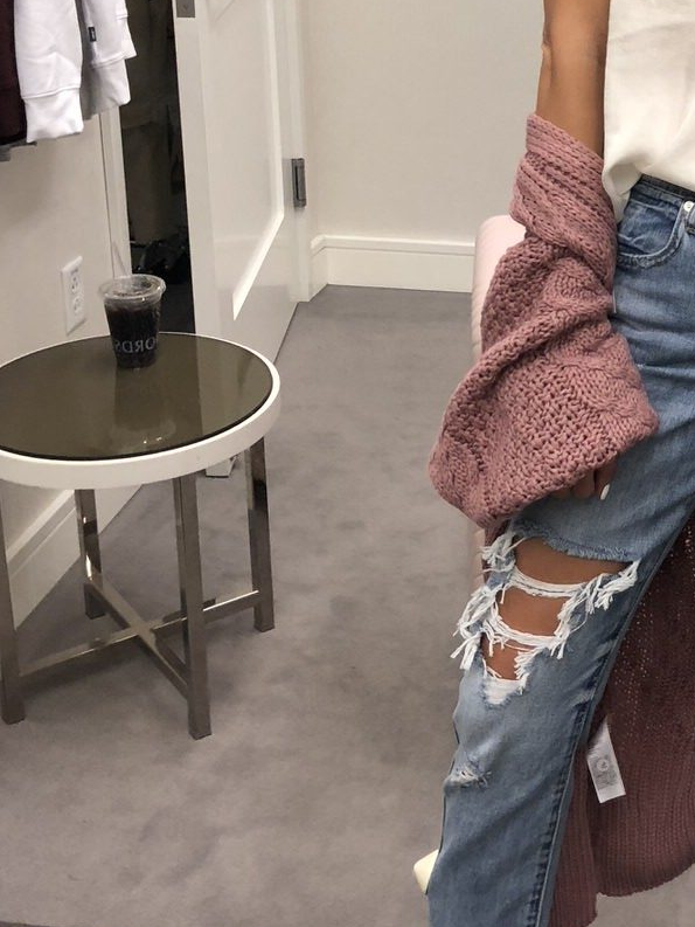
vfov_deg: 29.7
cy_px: 222
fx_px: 1713
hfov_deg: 21.9
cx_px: 738
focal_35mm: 64
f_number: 1.8
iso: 40
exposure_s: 1/30
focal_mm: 3.99
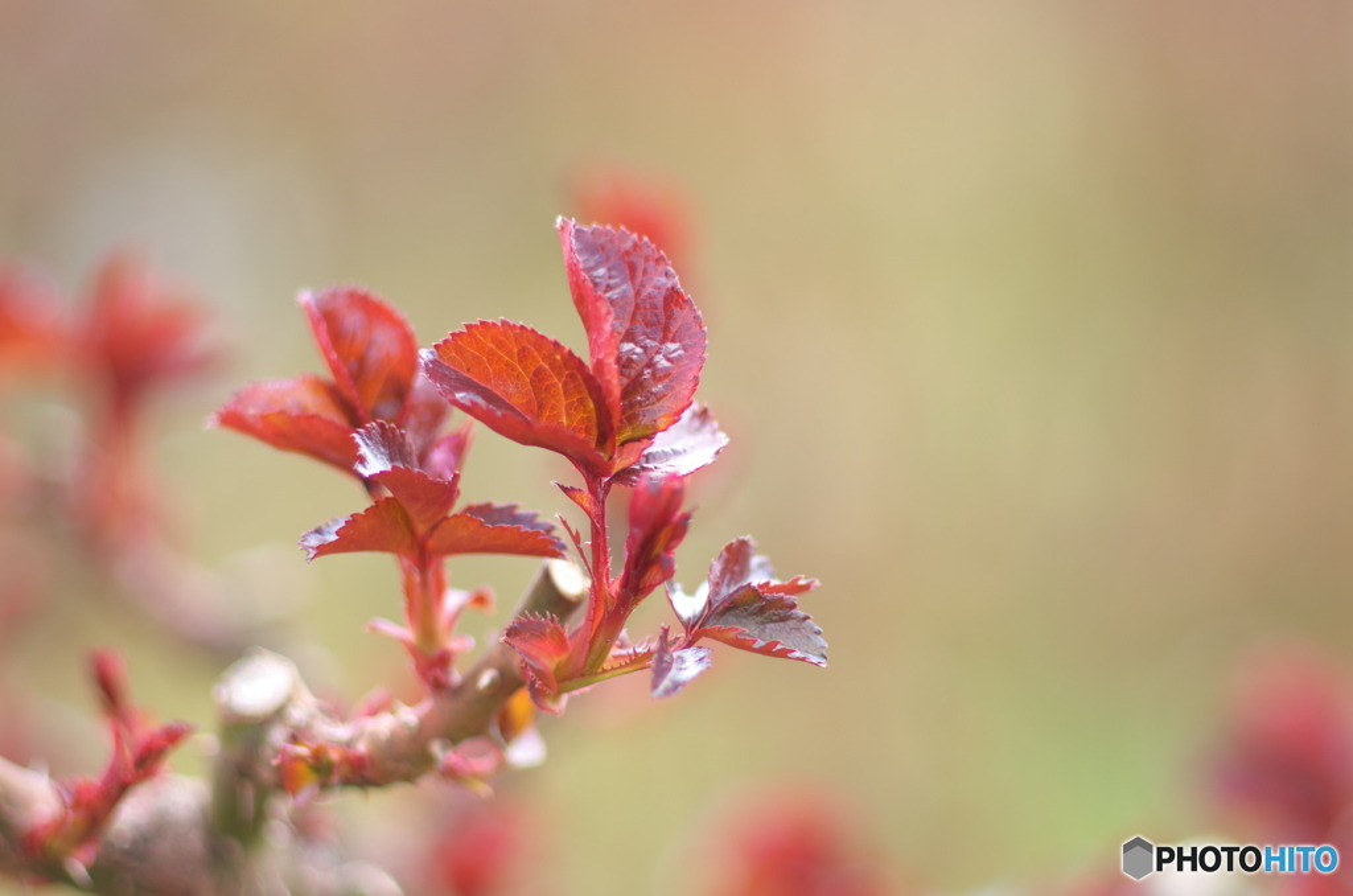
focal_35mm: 115
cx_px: 676
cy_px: 448
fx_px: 4313
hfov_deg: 17.8
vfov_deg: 11.9
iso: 100
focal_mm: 77
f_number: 1.8
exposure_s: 1/320
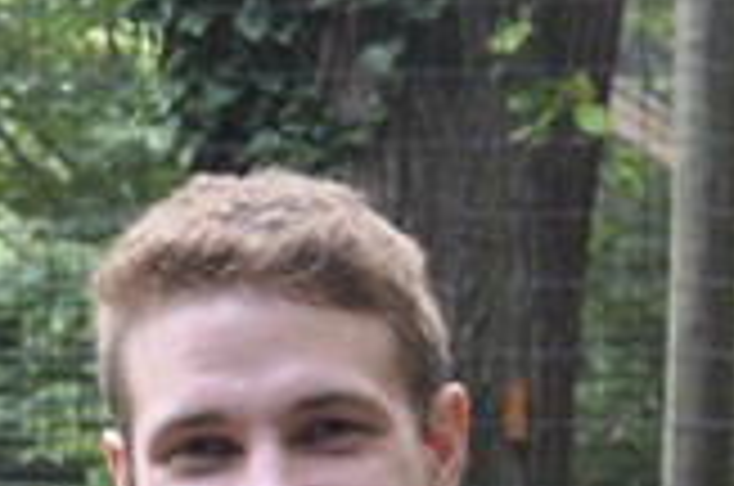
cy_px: 936
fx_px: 3378
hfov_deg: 12.4
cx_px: 189
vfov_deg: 7.9
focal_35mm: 166
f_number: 3.5
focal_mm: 18
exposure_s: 1/40
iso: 400
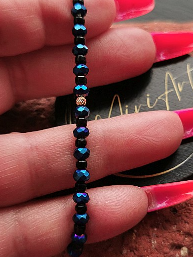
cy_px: 121
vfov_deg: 33.8
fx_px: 424
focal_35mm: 57
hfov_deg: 25.6
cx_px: 113
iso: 50
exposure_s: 1/244
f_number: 1.6
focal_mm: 5.56
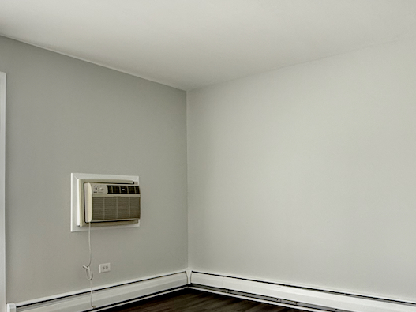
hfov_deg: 54.0
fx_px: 409
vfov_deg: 41.5
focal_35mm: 34
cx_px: 214
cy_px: 196
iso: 64
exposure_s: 1/106
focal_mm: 2.22
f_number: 2.2
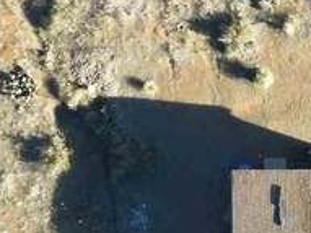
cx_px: 558
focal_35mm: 161
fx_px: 1446
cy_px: 256
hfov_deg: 11.4
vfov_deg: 9.1
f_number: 1.7
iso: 110
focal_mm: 6.7
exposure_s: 1/1000
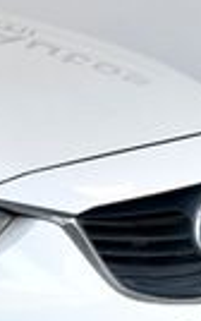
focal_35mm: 195
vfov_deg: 10.7
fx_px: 1705
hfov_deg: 6.3
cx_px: -361
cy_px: 116
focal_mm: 40
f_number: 4.5
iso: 800
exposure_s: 1/800
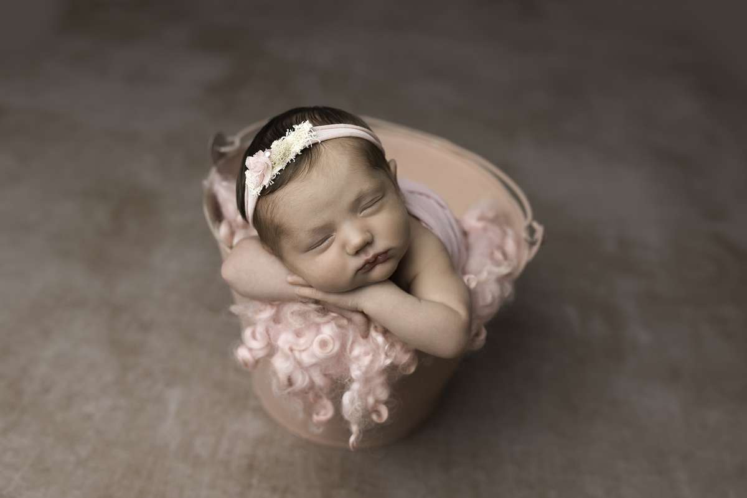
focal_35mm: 35
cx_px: 374
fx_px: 726
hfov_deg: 54.4
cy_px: 249
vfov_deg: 37.9
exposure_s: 1/100
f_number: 2.8
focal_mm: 35
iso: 200
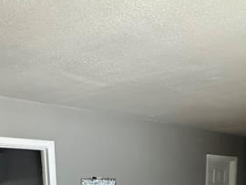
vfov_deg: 22.4
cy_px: 282
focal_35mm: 53
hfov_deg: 36.1
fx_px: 377
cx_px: 109
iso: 320
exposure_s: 1/96
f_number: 2.2
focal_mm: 2.22
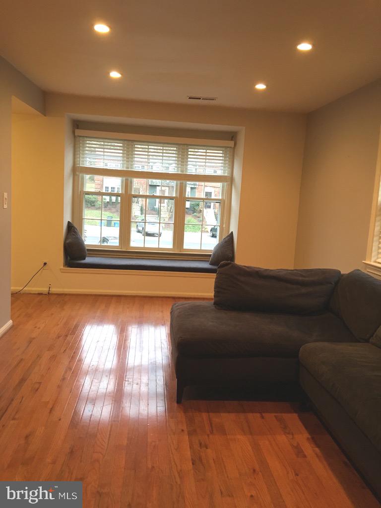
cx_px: 190
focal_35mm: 29
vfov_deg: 61.7
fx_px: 426
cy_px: 254
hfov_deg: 48.2
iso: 64
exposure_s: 1/15
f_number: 2.2
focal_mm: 4.15
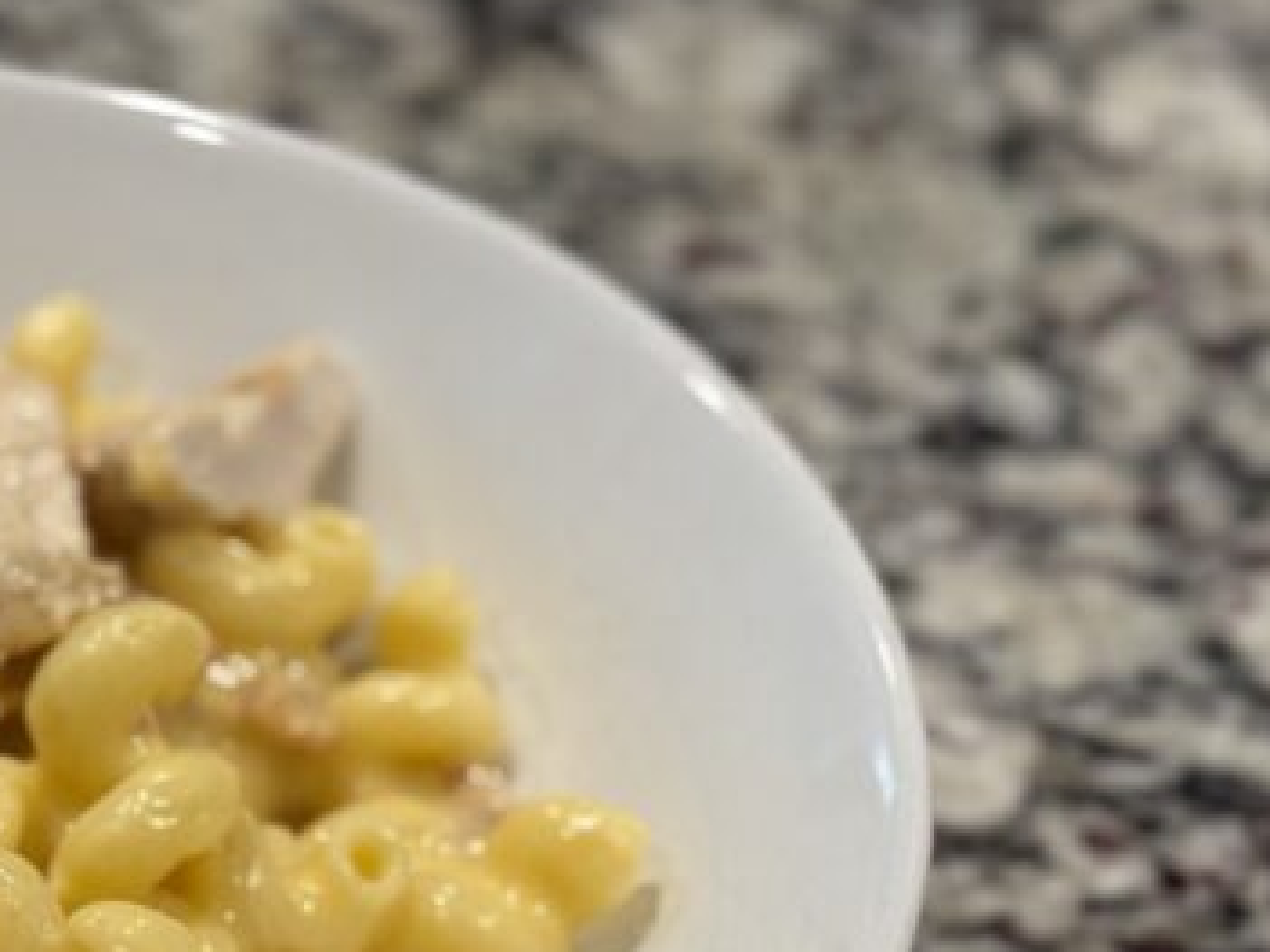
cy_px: 905
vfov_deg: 13.9
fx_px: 3851
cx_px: -43
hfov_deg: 18.2
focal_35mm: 105
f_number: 1.78
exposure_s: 1/60
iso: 80
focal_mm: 6.76
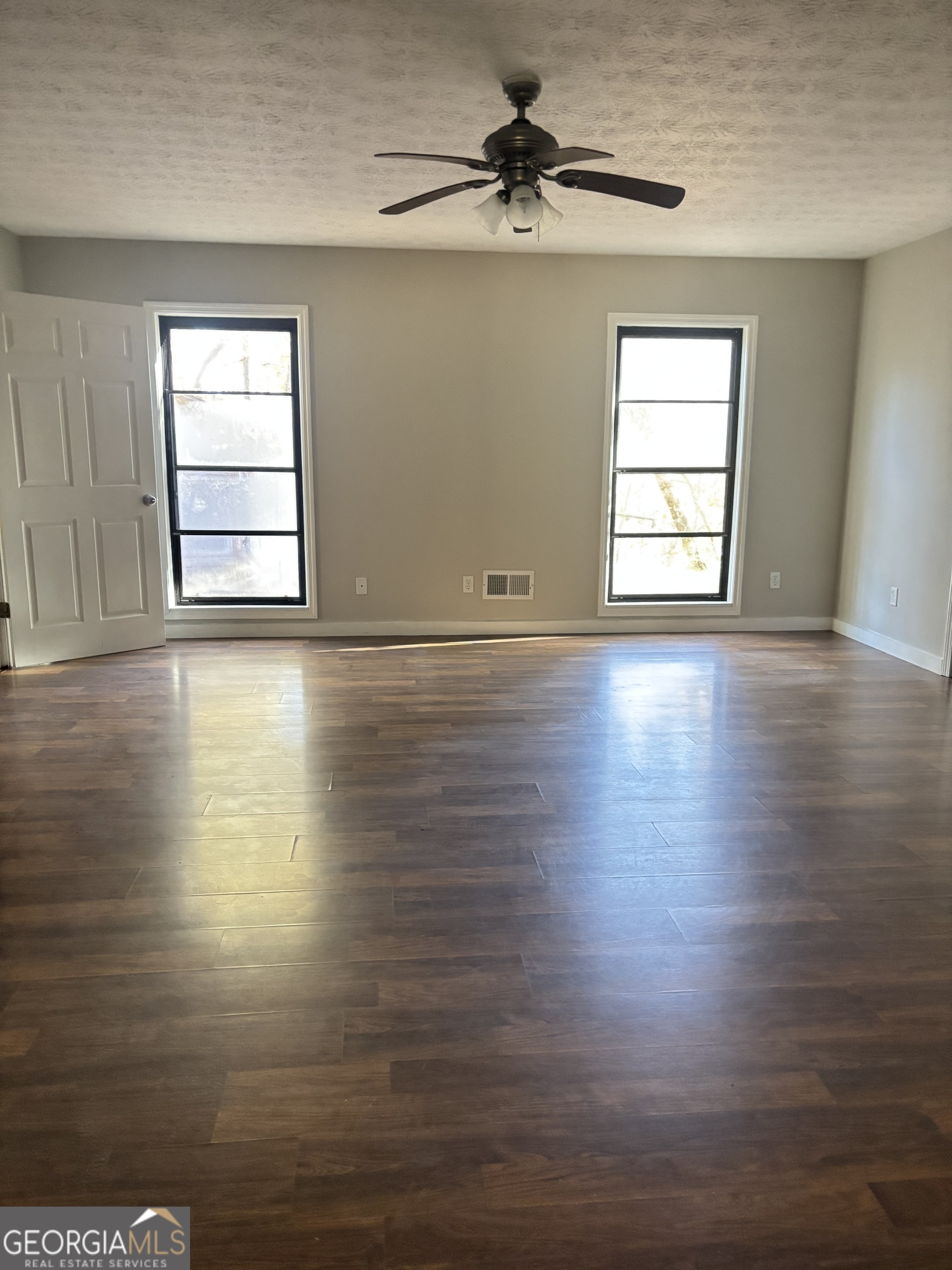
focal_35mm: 26
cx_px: 476
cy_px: 635
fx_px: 953
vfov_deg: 67.3
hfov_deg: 53.1
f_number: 1.6
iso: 800
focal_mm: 5.96
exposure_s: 1/30
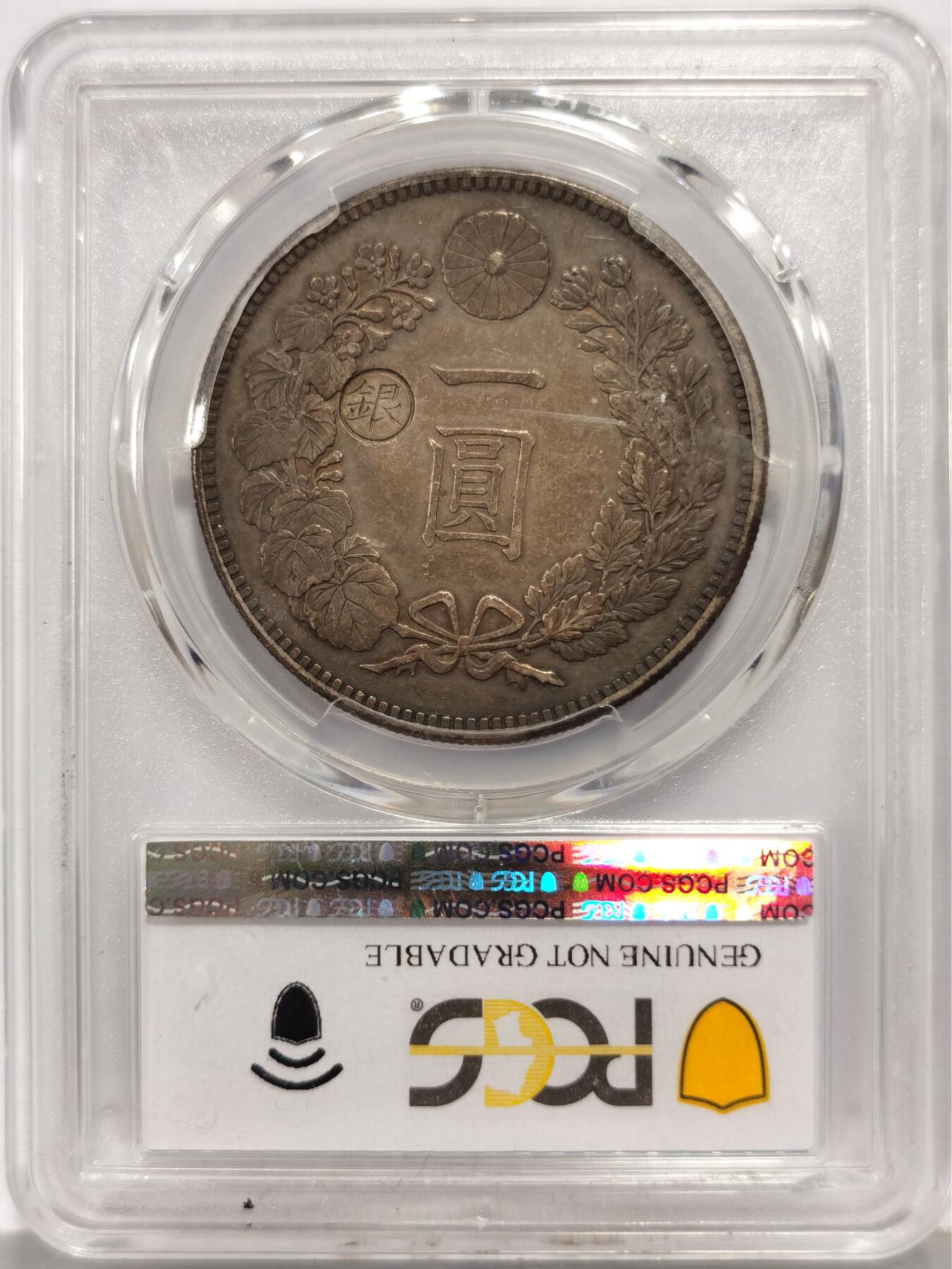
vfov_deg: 35.5
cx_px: 476
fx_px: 1980
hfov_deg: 27.0
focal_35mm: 54
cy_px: 634
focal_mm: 5.56
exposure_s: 1/100
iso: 100
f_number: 16
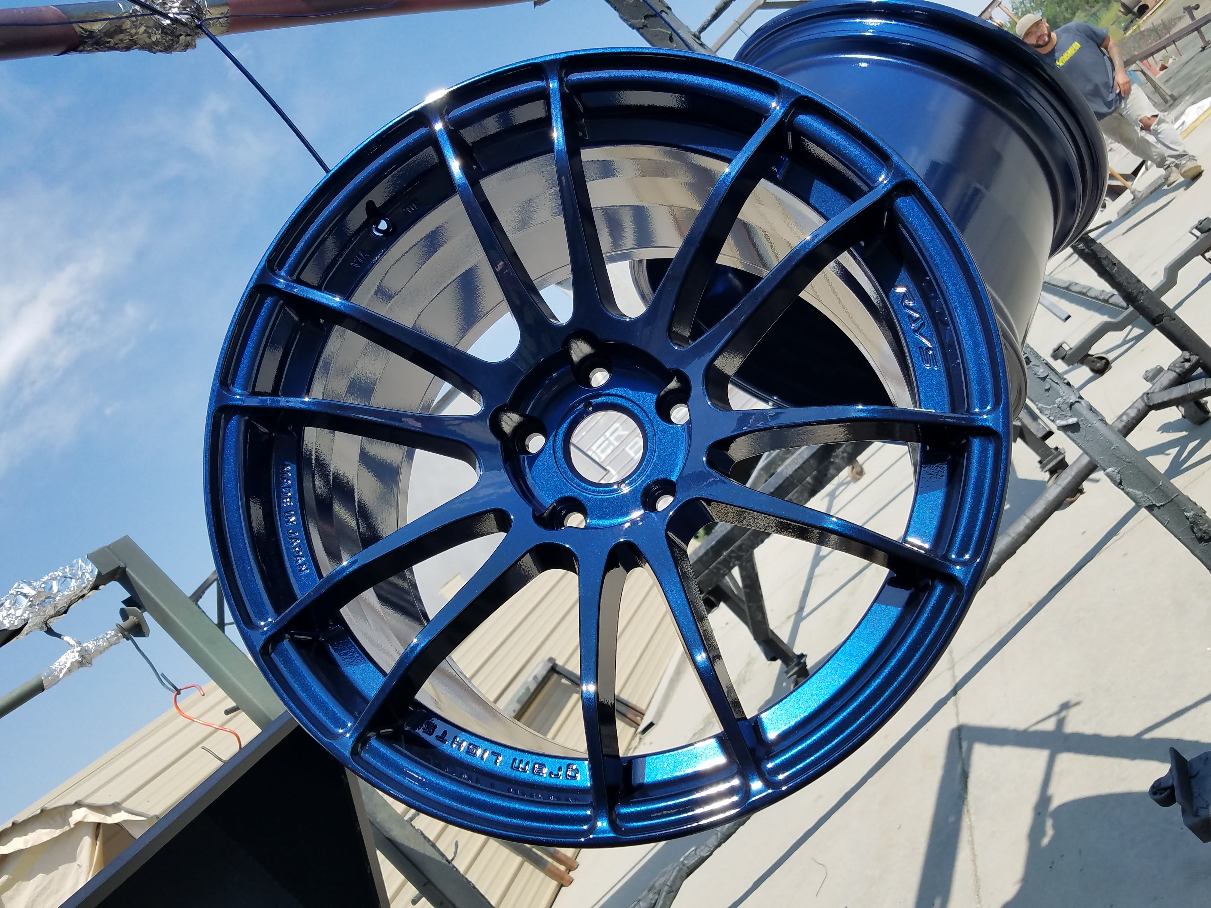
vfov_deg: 53.1
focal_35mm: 26
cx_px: 606
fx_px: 910
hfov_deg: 67.3
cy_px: 454
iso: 50
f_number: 1.7
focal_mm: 4.2
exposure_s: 1/2472
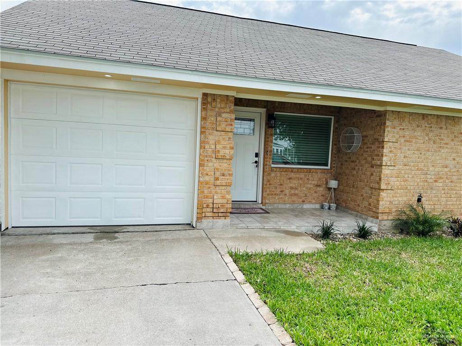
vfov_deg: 56.8
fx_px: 320
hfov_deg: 71.6
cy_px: 173
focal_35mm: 24
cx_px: 231
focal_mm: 6.86
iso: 80
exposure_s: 1/1433
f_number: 1.78
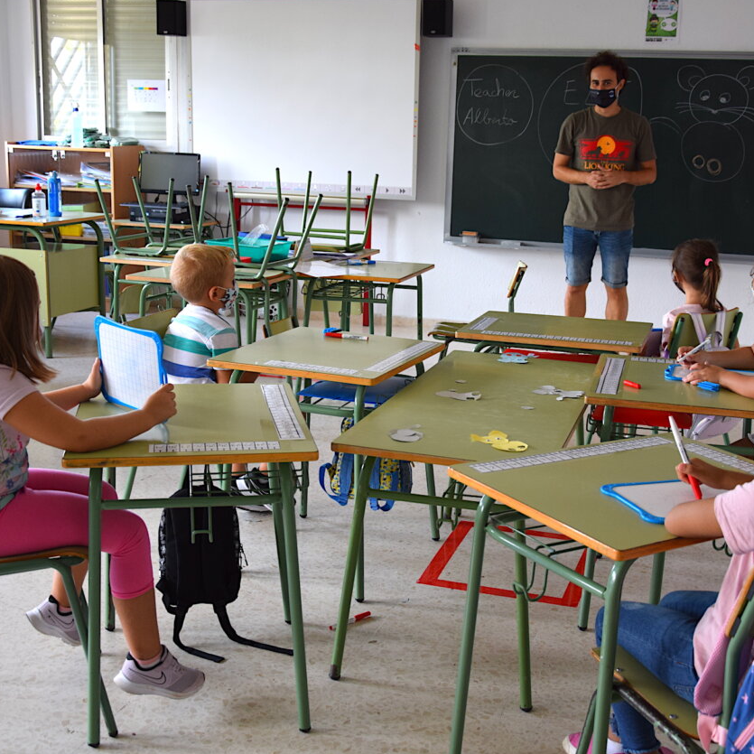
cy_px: 375
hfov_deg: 39.1
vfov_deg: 39.2
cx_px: 426
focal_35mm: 43
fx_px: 1060
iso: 560
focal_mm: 22
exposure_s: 1/60
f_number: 4
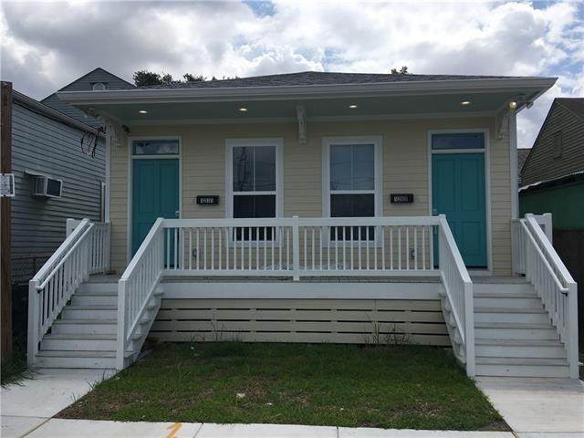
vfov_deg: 48.2
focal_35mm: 29
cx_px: 292
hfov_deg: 61.7
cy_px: 219
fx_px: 489
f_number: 2.2
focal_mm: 4.15
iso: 25
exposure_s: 1/2331
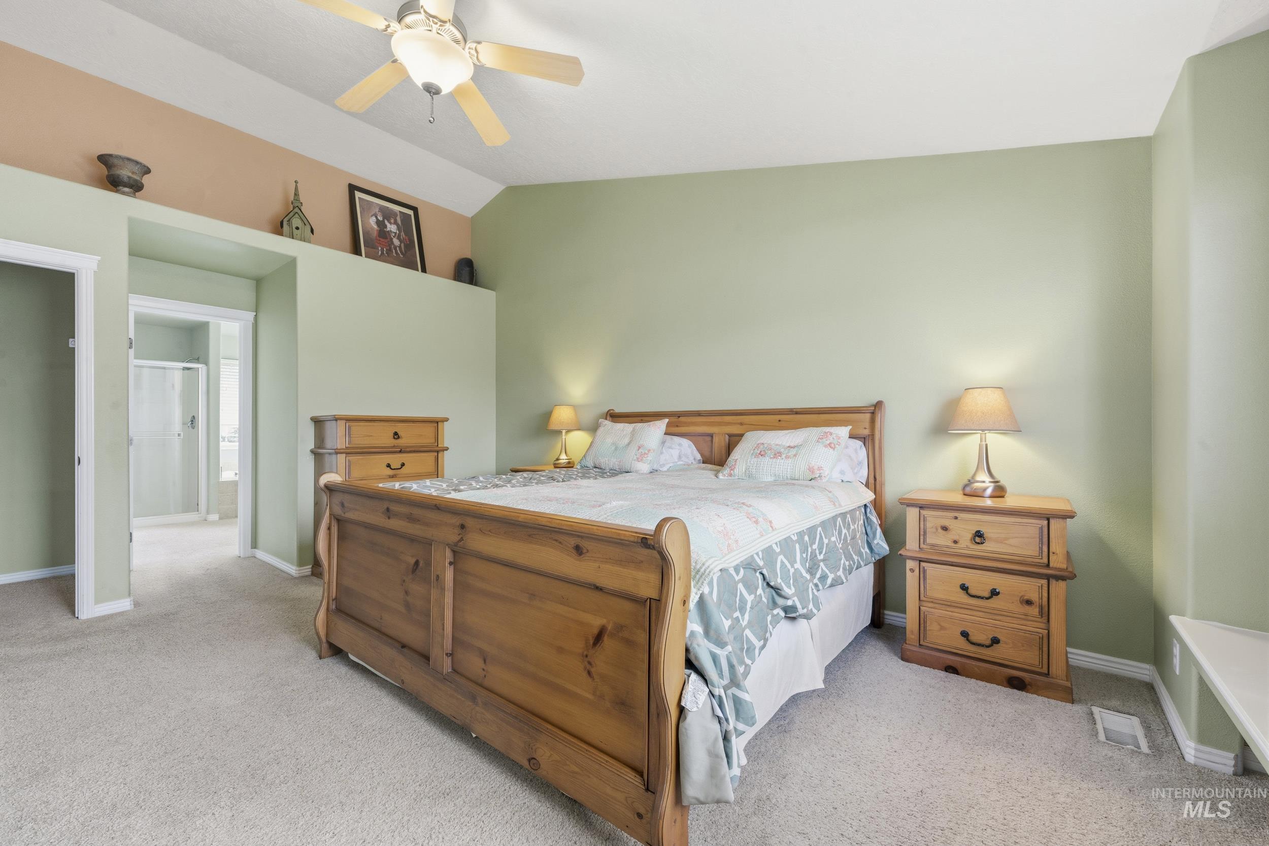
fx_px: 493
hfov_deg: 104.3
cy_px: 423
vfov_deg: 81.2
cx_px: 634
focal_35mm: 14
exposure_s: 1/30
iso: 200
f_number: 11
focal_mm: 14
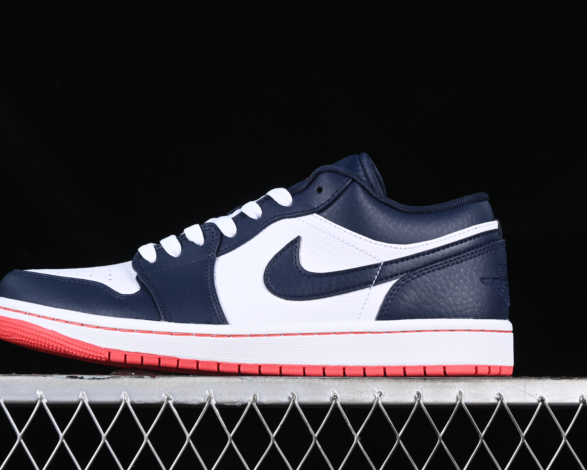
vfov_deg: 18.1
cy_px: 234
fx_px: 1477
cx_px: 257
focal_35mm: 85
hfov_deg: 22.5
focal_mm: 50
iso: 160
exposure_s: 1/60
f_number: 7.1
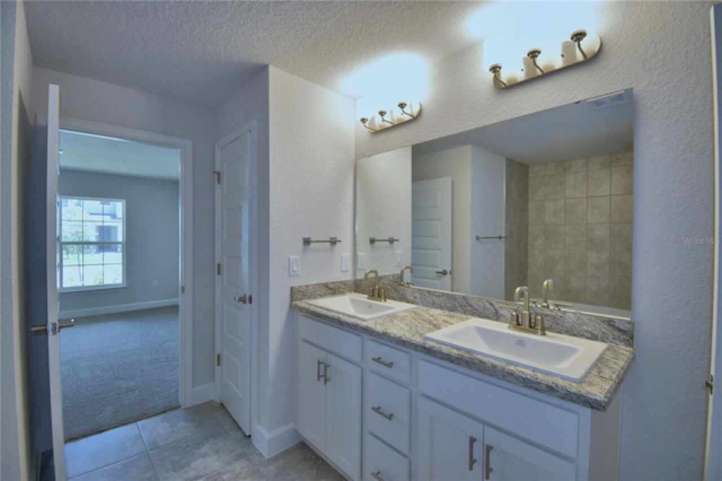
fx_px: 301
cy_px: 240
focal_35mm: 15
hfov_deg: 100.4
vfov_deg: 77.3
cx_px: 361
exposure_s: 1/60
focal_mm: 10
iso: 200
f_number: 4.5
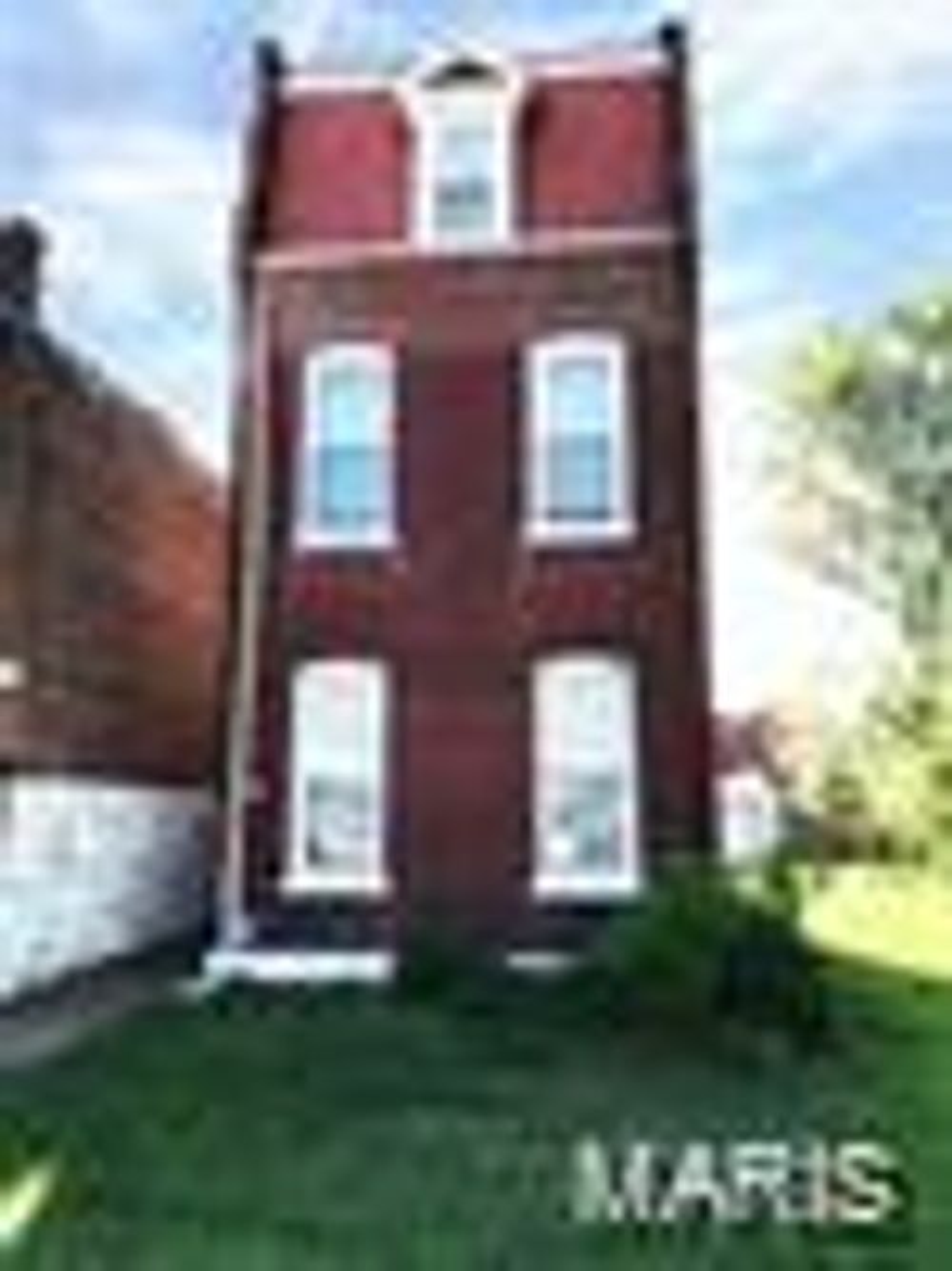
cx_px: 476
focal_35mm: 28
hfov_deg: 49.7
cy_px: 636
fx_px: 1027
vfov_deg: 63.5
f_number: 1.8
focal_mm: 3.99
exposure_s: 1/613
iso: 20
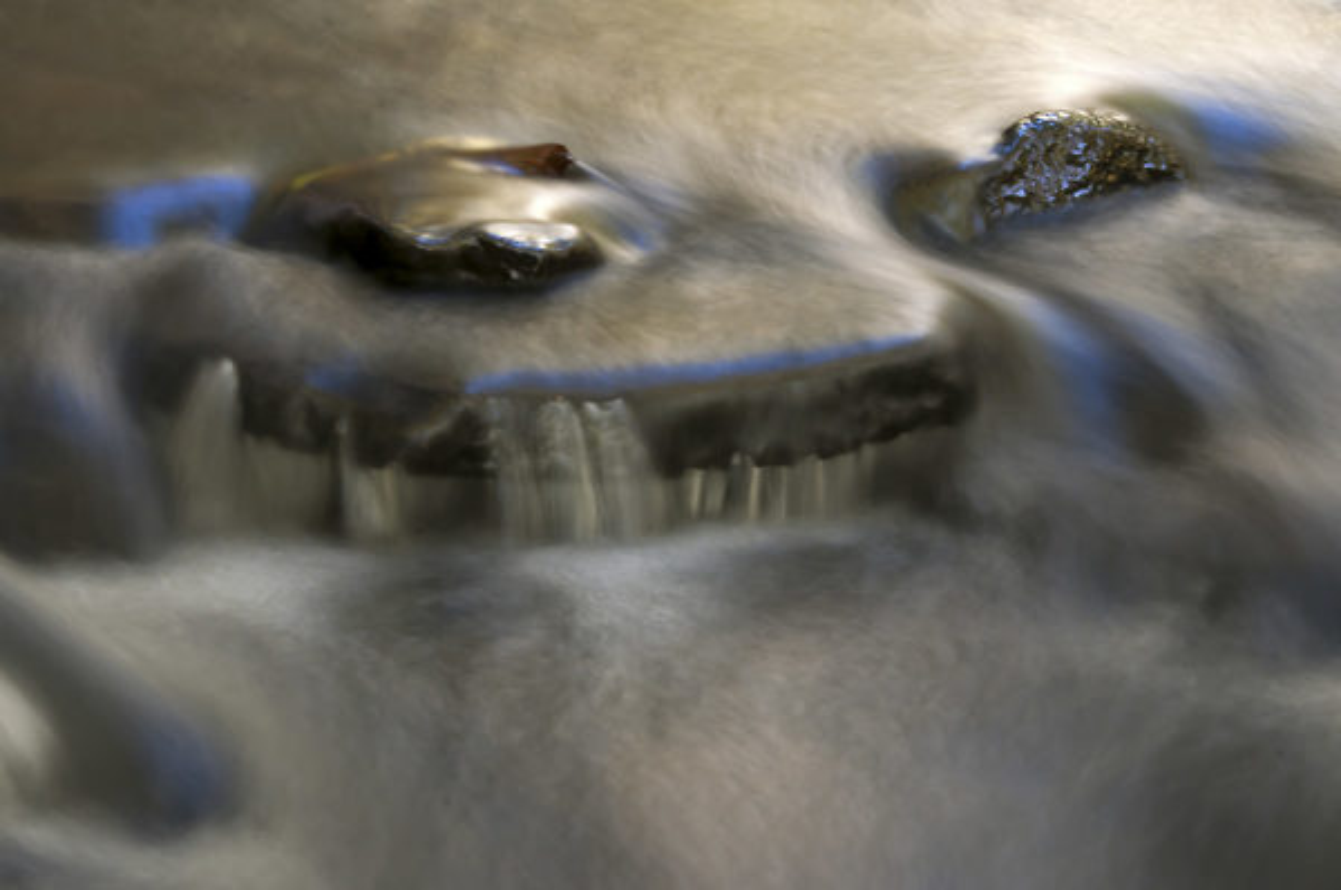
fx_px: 3626
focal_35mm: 98
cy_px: 445
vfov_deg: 14.0
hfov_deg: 21.0
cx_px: 670
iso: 200
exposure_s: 2.5
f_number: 22
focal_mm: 65
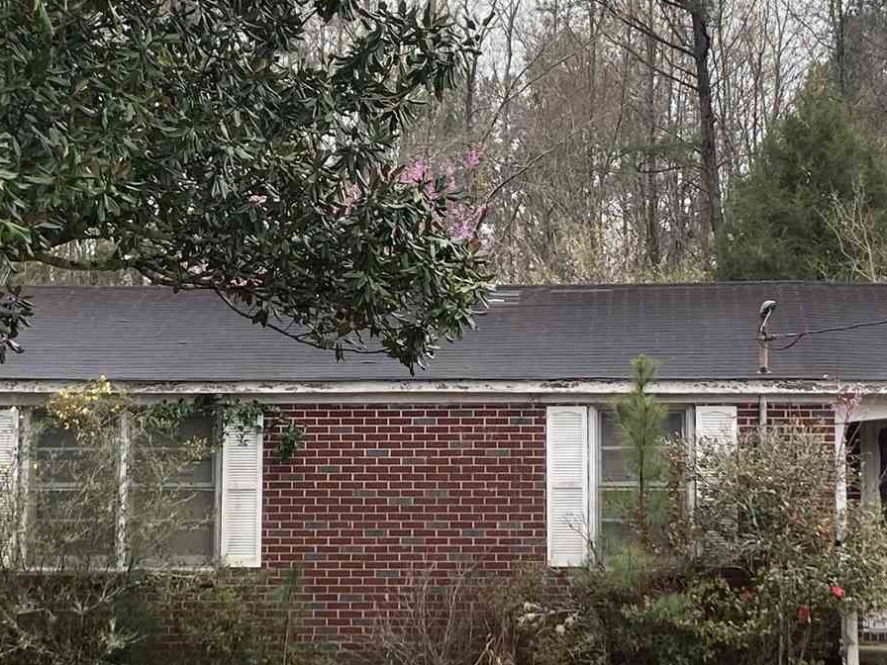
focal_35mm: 96
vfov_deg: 15.4
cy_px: 270
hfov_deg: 20.4
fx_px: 2460
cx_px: 447
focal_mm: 3.99
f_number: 1.8
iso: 20
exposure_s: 1/182
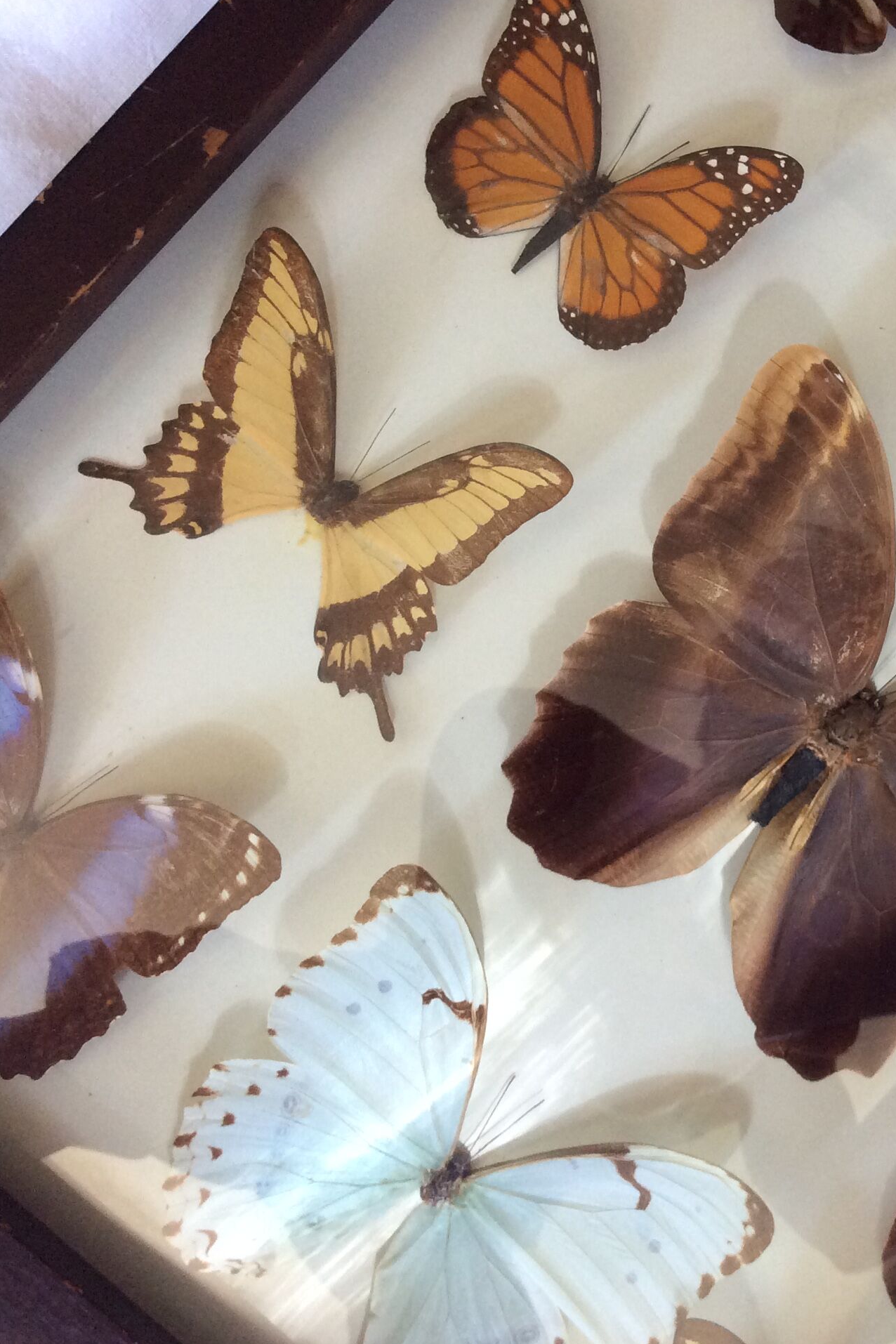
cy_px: 672
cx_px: 808
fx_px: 1680
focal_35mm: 45
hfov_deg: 28.7
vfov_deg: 43.6
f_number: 2.4
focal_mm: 3.3
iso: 100
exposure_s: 1/25
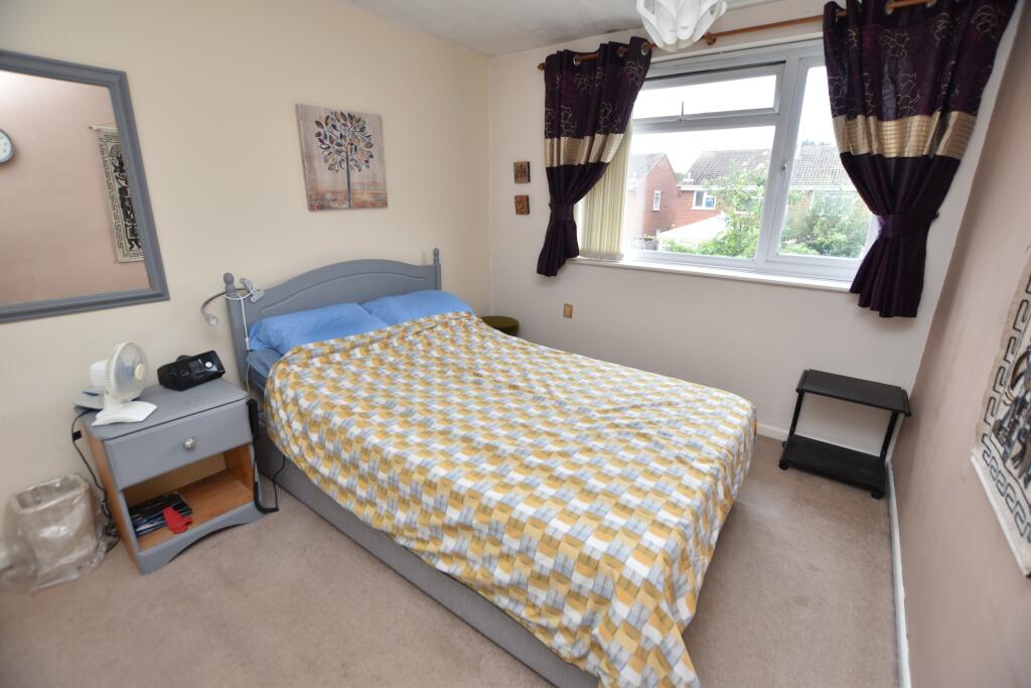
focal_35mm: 15
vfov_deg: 77.3
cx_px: 516
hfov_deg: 100.4
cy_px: 344
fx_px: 430
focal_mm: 10
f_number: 4
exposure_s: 1/60
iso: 100
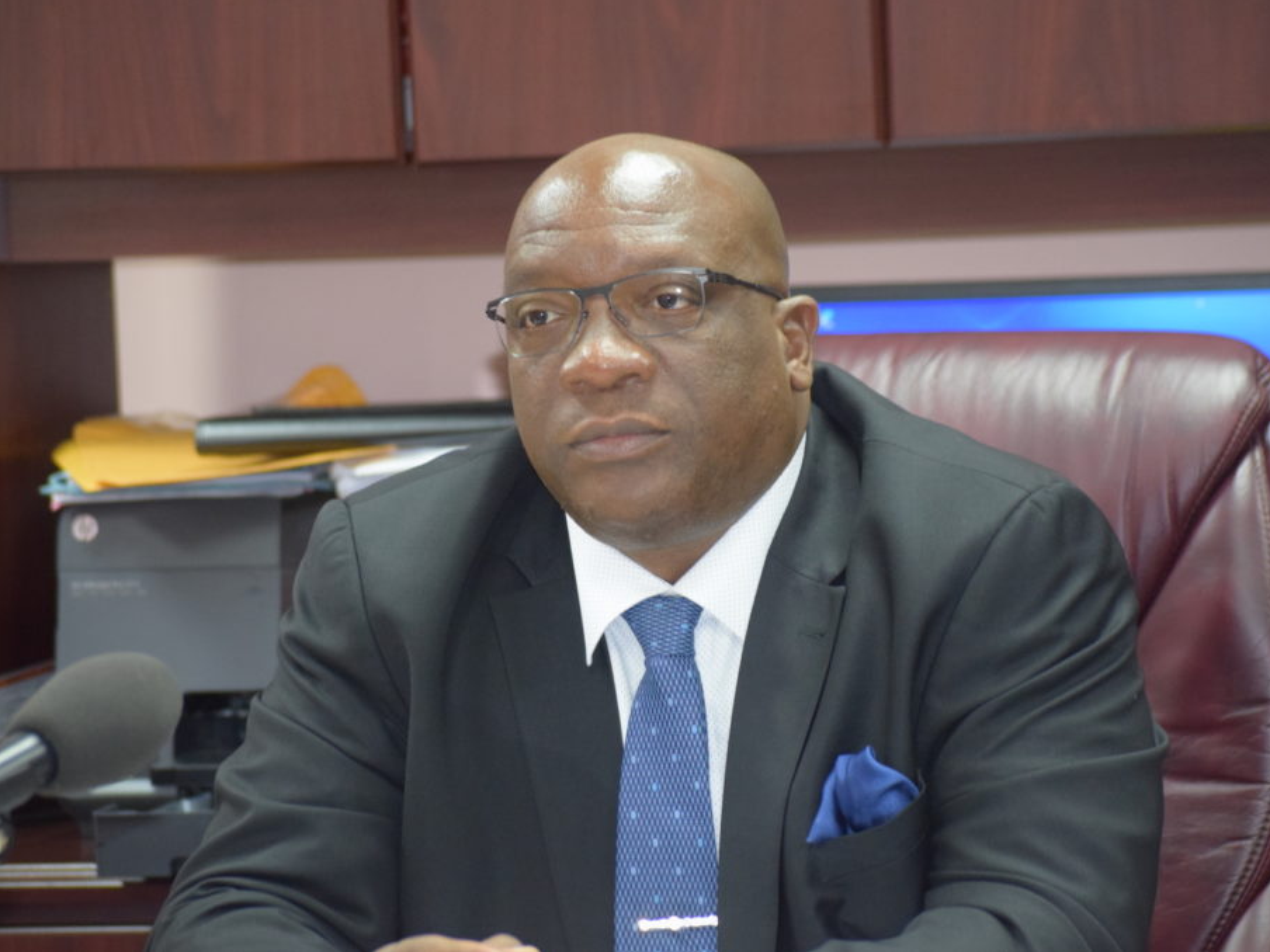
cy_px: 474
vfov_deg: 11.1
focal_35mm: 134
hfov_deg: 14.7
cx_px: 649
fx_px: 4916
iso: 2500
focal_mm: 82
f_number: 4.2
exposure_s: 1/60
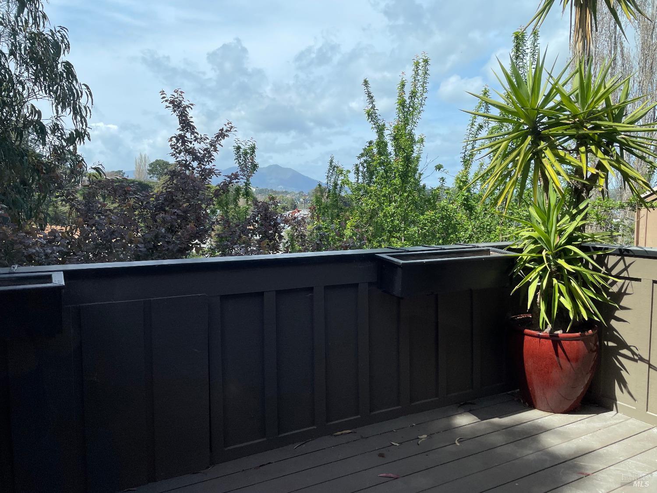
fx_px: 493
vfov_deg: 53.1
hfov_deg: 67.3
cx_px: 328
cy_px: 246
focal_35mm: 26
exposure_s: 1/2053
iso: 32
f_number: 1.6
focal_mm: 4.2
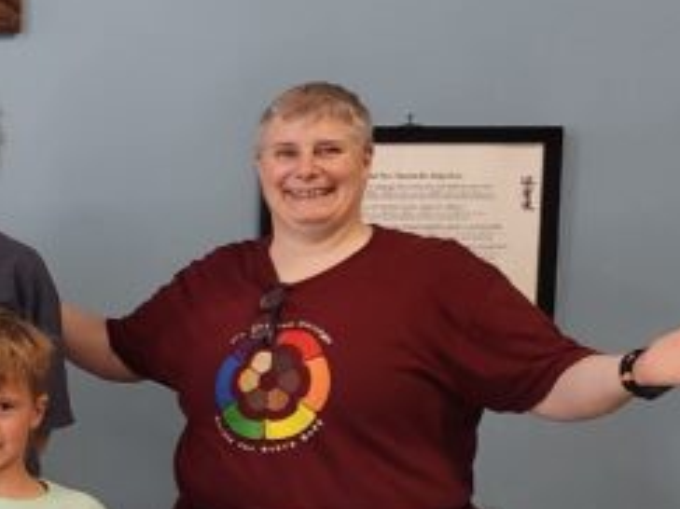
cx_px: -590
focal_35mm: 97
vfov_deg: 15.2
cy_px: 347
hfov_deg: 16.5
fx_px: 1905
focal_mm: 5.4
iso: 250
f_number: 1.8
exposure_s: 1/120
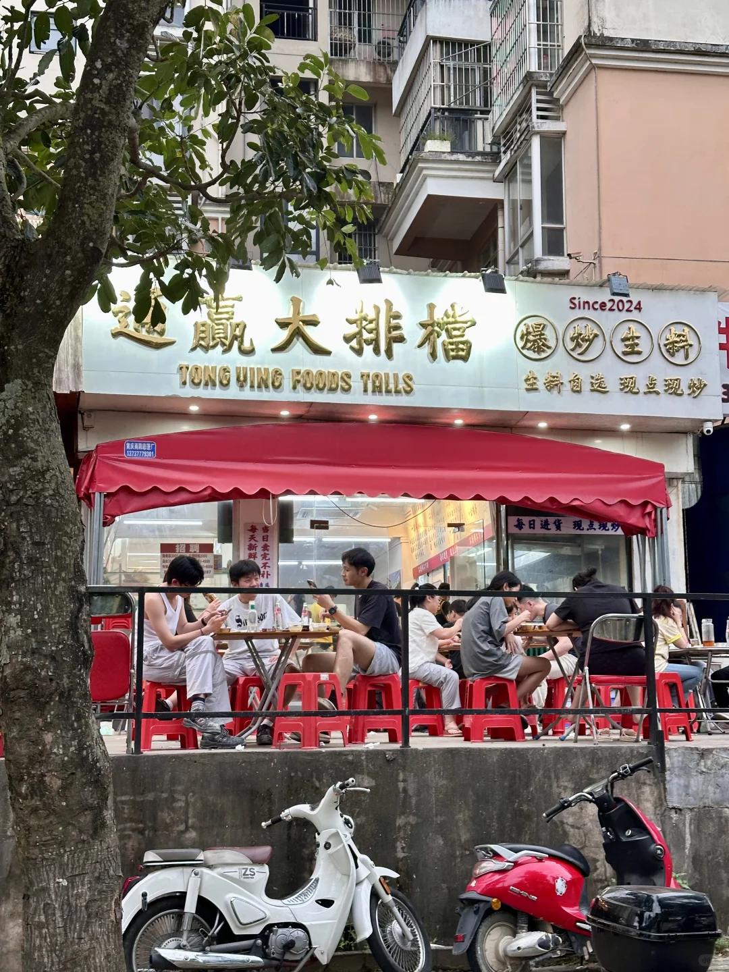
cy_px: 486
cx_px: 364
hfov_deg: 30.3
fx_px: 1348
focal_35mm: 48
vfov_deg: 39.7
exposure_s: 1/50
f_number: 1.78
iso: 50
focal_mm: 6.86
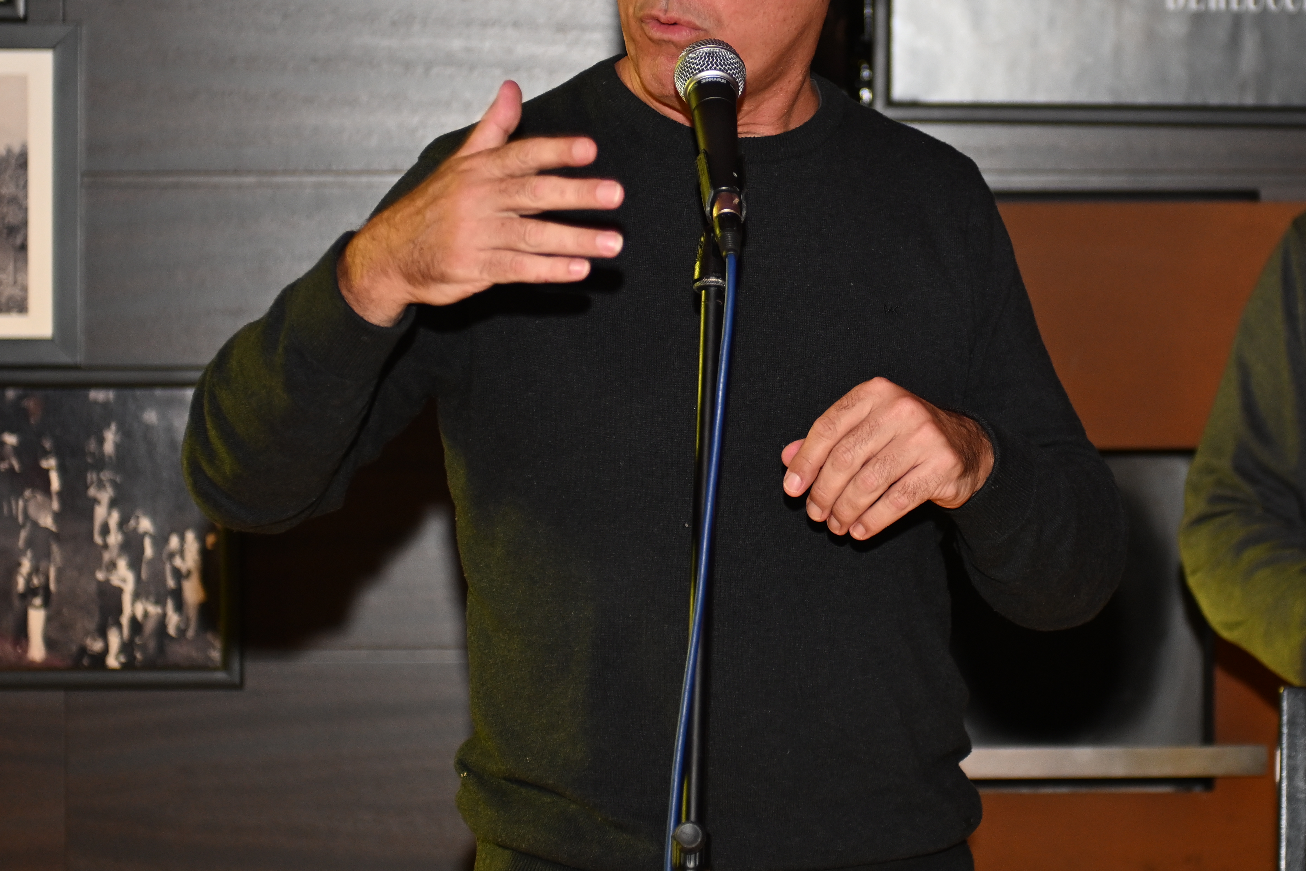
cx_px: 940
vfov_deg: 9.0
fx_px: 5514
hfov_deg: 13.5
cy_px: 309
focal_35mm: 152
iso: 640
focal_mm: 70
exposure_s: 1/60
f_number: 2.8
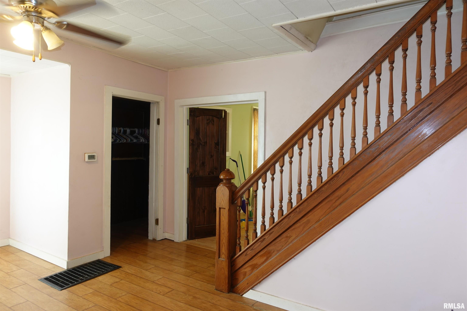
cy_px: 156
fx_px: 311
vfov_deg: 53.1
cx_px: 234
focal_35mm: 24
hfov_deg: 73.7
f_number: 2.2
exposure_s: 1/30
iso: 125
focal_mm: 8.8
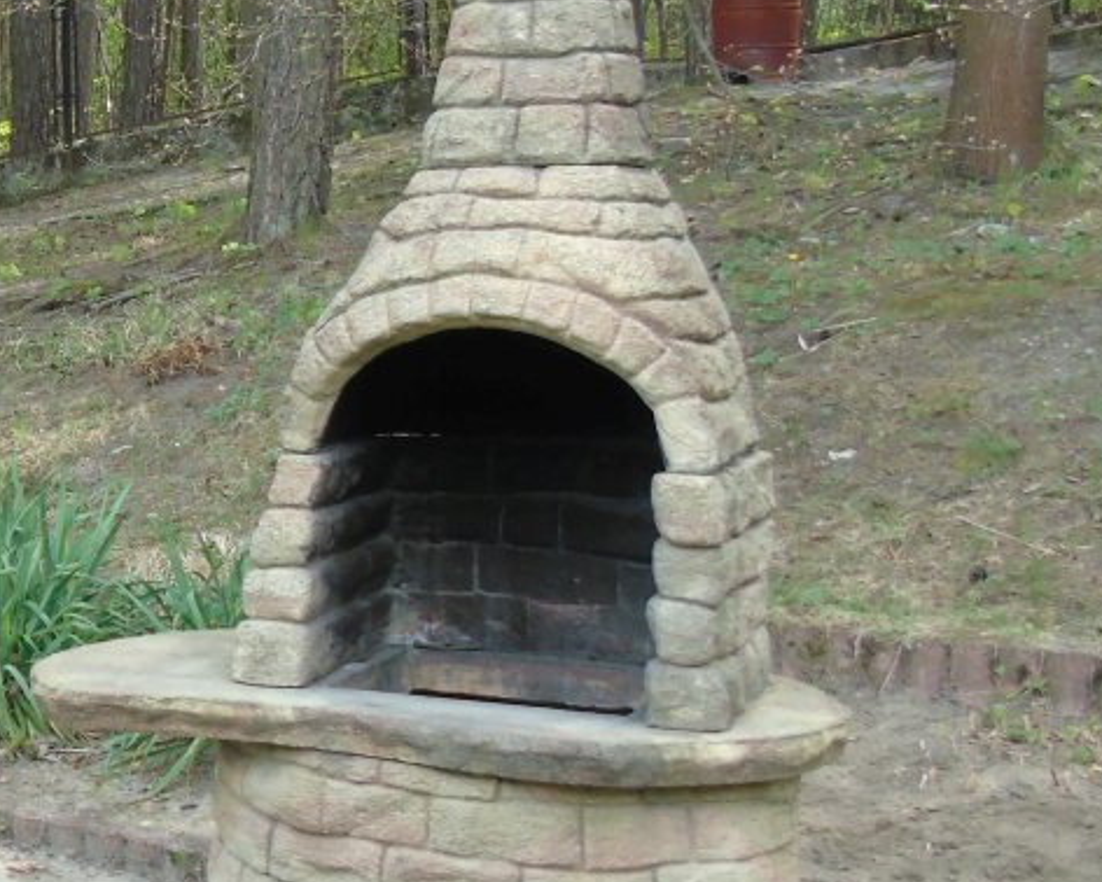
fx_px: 2023
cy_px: 453
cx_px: -245
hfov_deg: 26.8
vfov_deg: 24.6
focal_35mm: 62
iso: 160
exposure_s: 1/160
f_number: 3.4
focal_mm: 4.4
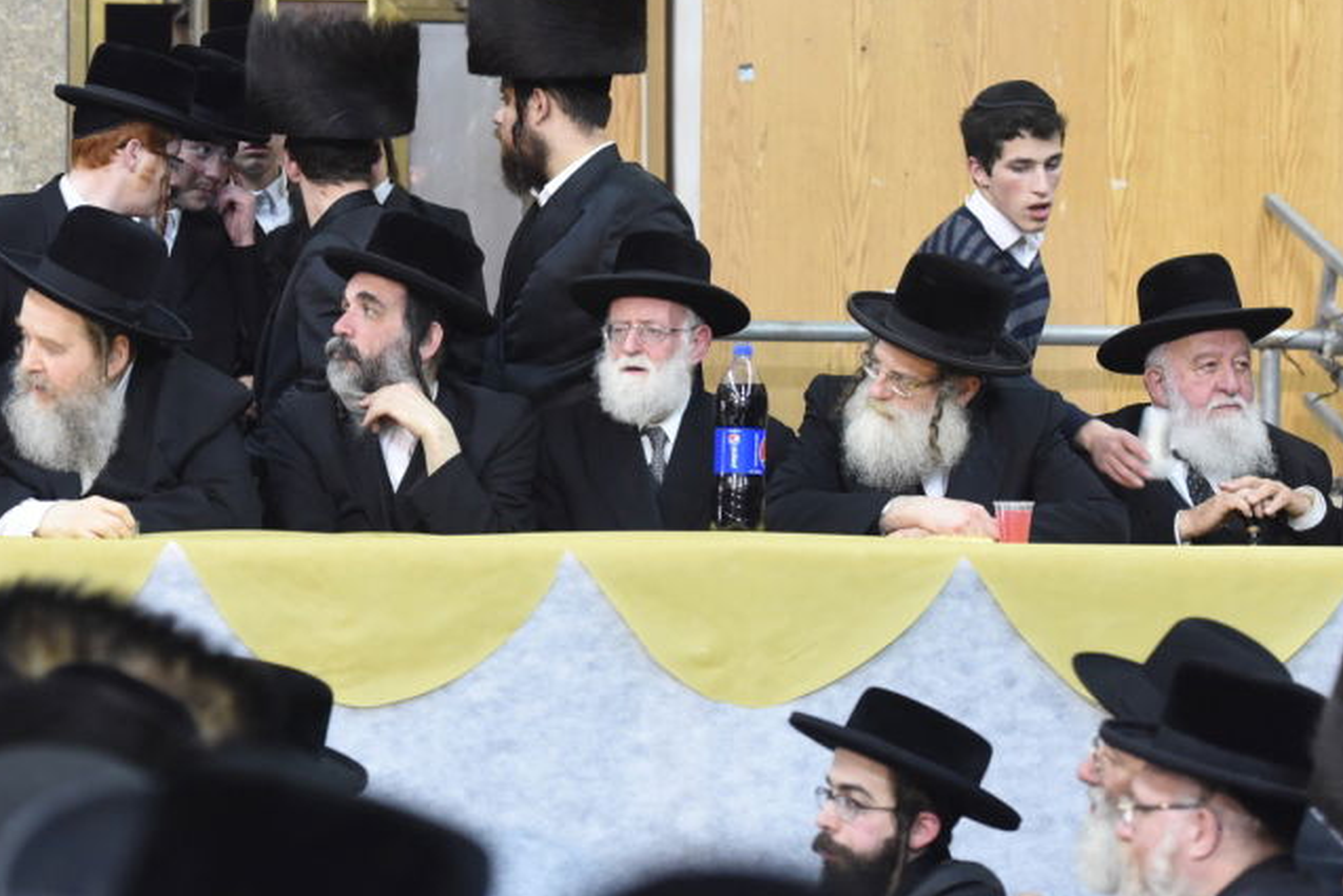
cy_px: 454
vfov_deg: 9.3
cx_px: 514
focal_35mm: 148
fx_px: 5522
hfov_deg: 13.9
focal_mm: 92
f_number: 3.2
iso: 3200
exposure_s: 1/100
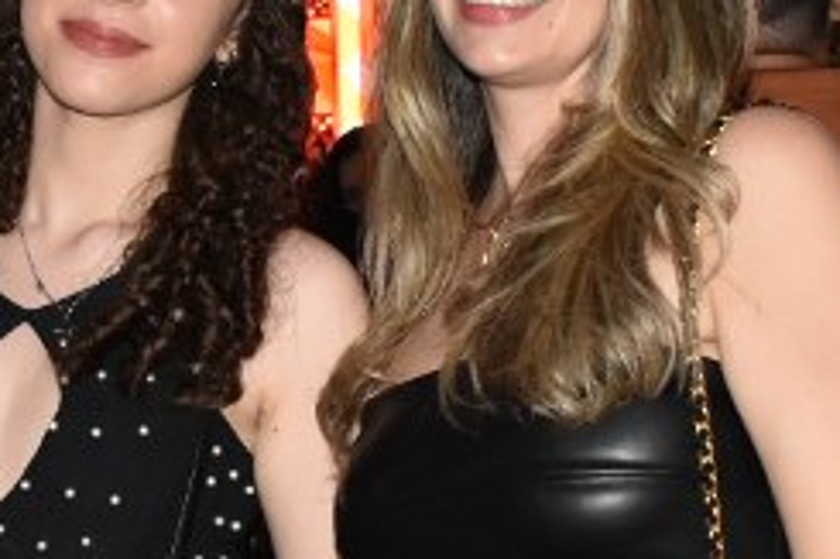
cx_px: 326
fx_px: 2635
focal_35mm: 113
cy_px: 314
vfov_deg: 12.1
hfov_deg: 18.1
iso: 1250
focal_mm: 18
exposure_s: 1/125
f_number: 5.6
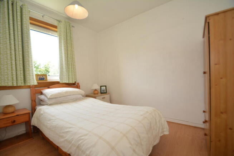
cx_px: 117
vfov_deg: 77.4
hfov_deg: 100.4
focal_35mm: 15
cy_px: 78
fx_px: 98
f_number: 4.5
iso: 200
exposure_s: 1/80
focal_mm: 10
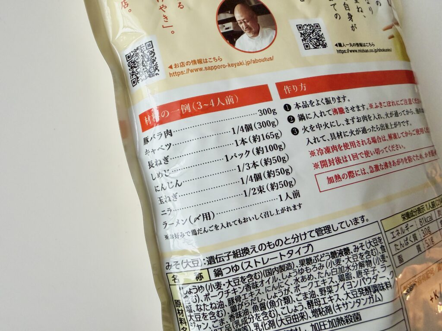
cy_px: 166
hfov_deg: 71.6
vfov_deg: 56.8
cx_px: 221
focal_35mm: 24
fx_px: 306
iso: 250
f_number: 2.2
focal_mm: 2.22
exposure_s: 1/100
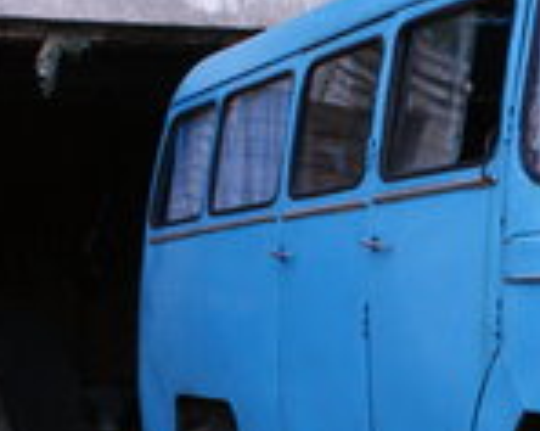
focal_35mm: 99
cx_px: 646
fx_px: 1580
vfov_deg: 15.5
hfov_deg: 18.4
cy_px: 300
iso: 400
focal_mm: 26
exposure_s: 1/15
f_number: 4.5
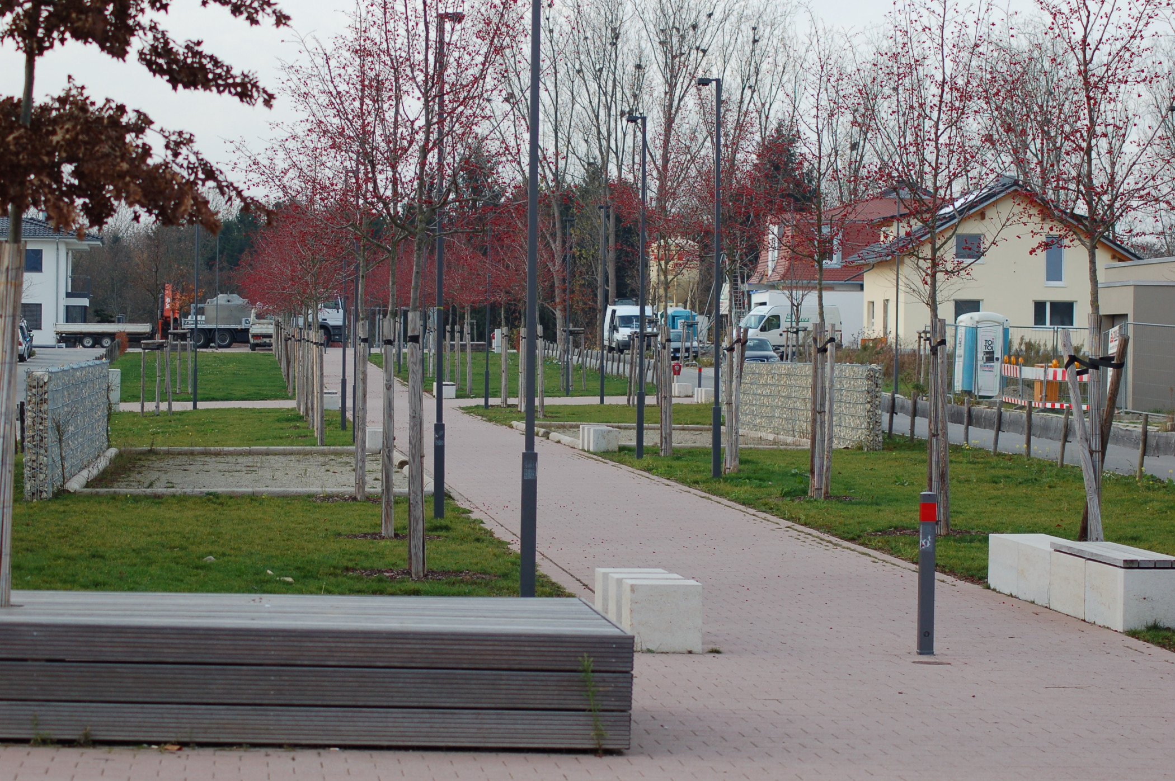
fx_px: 3424
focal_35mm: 105
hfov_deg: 19.5
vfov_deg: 13.0
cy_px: 390
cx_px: 588
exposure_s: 1/500
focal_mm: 70
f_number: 5.6
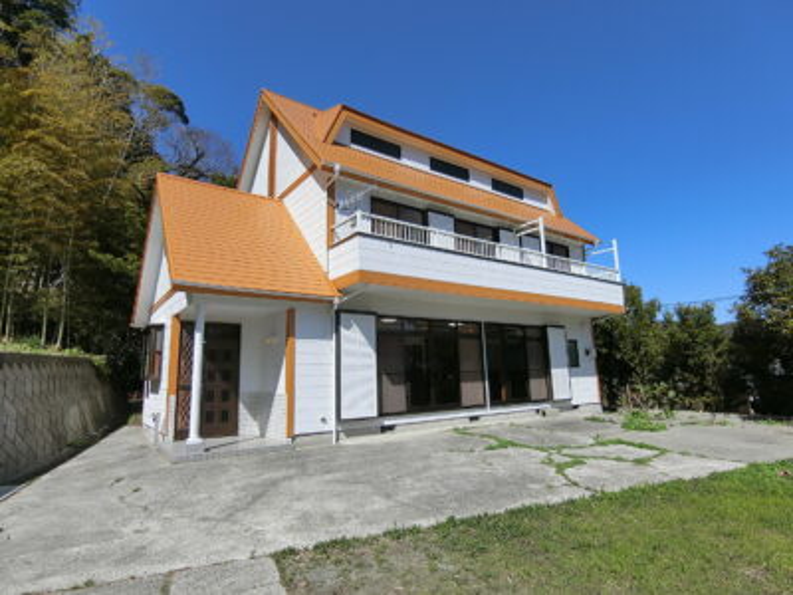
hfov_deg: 84.7
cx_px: 396
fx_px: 435
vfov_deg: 68.7
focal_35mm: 19
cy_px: 298
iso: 80
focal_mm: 4.06
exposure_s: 1/400
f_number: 6.9
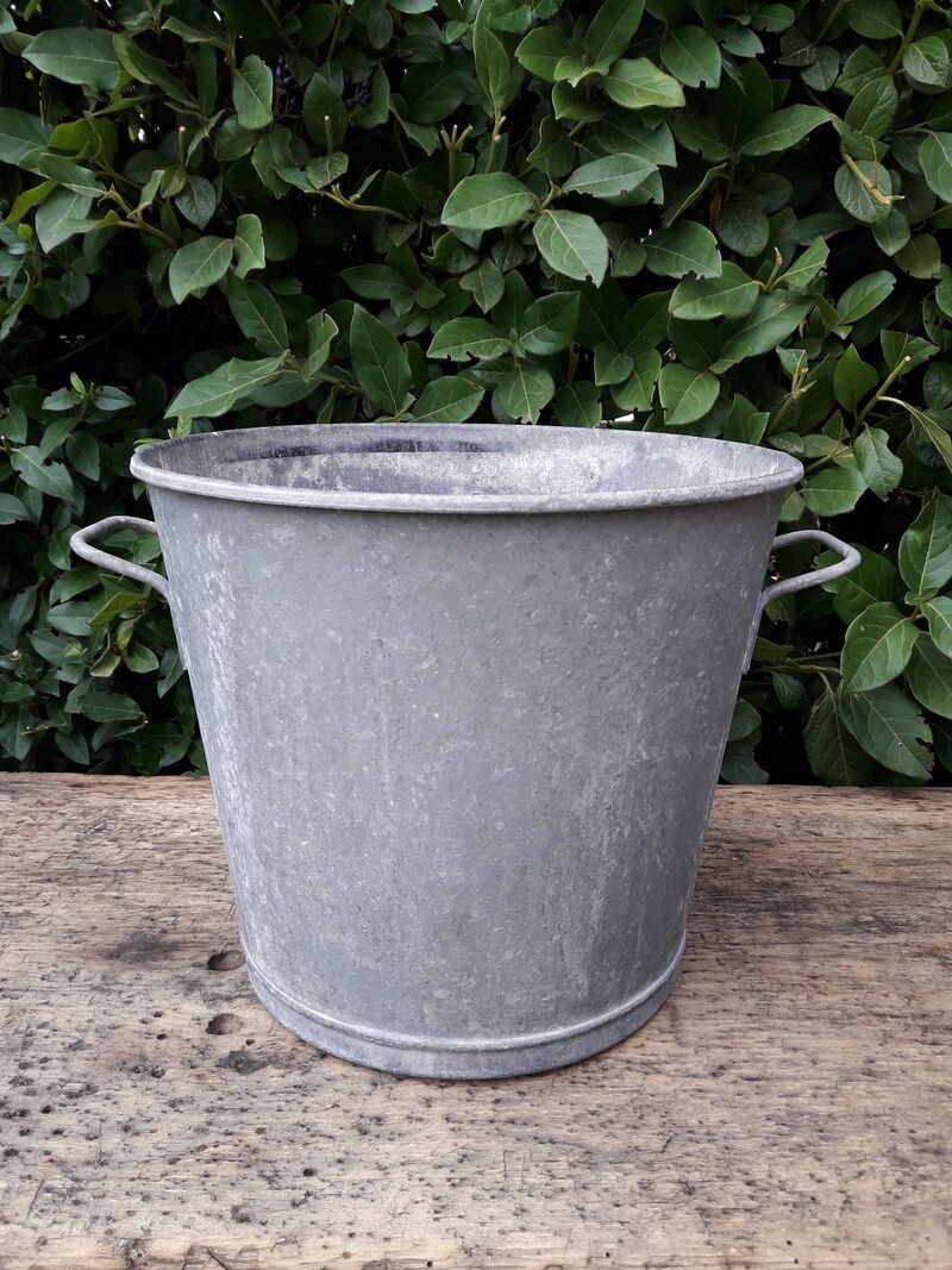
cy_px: 635
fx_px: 1027
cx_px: 476
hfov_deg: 49.7
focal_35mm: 28
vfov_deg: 63.4
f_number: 1.9
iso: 40
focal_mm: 3.7
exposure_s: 1/241
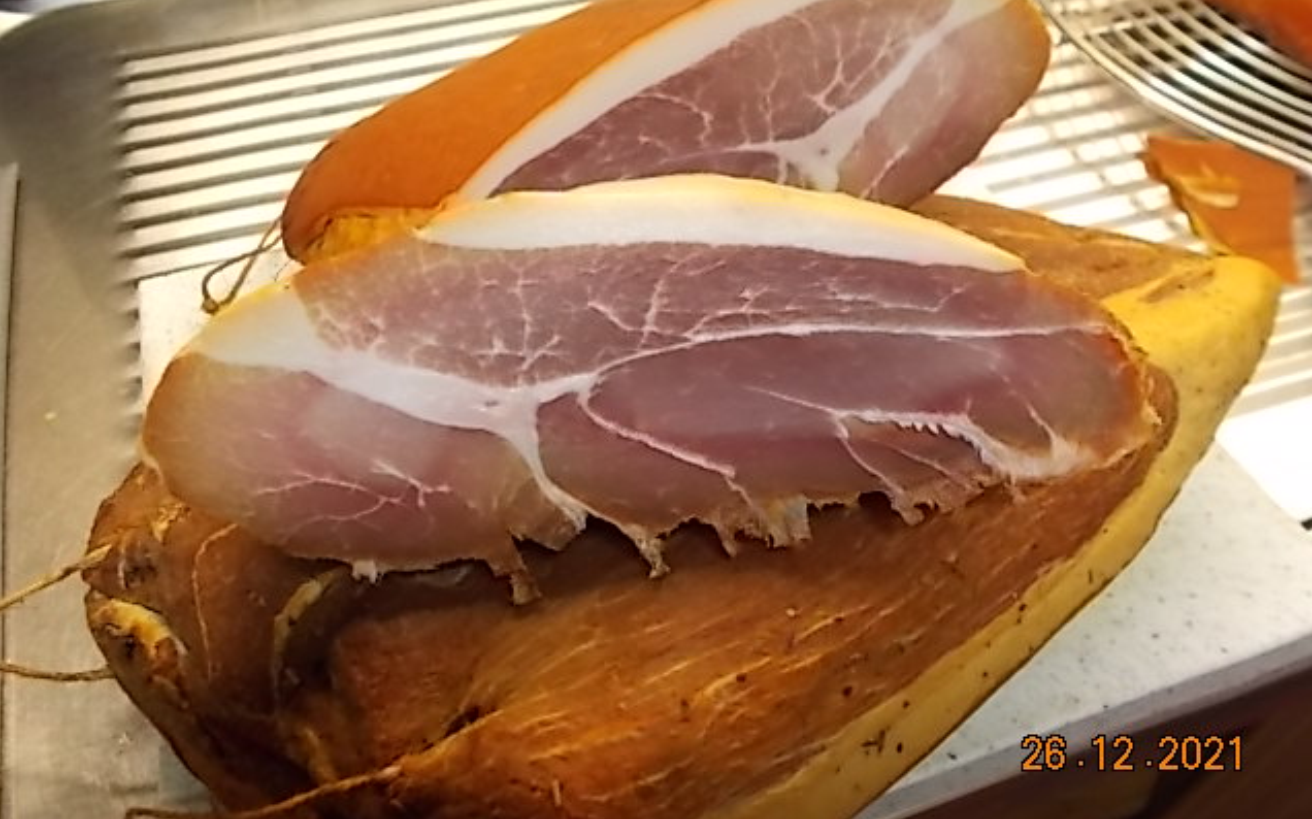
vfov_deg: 39.4
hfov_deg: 59.7
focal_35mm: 32
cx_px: 654
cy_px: 375
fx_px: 1144
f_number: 3.4
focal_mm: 5.3
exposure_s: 1/25
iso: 200
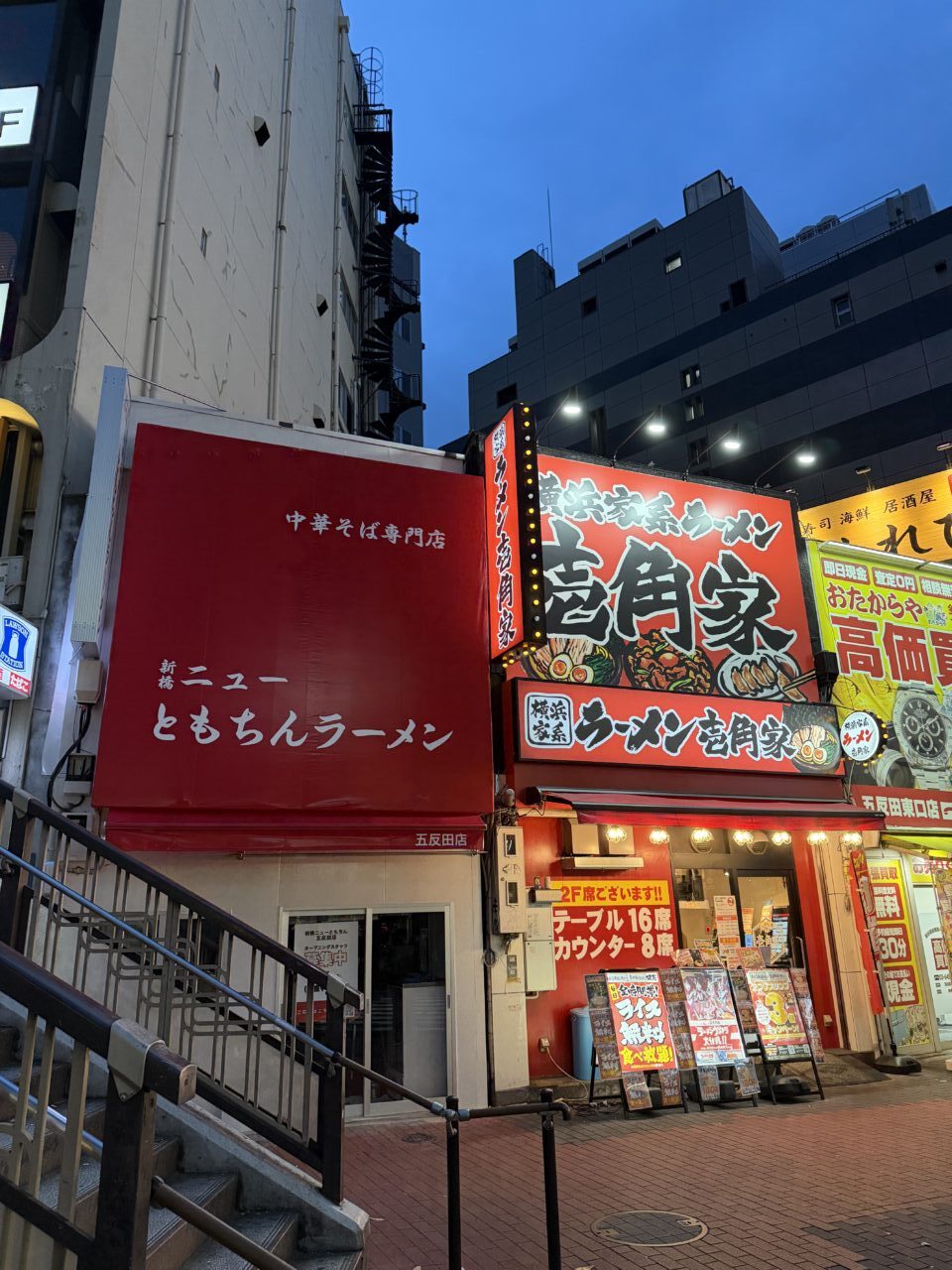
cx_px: 476
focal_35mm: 24
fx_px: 880
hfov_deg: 56.8
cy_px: 635
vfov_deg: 71.6
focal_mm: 6.76
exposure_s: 1/100
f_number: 1.78
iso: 400
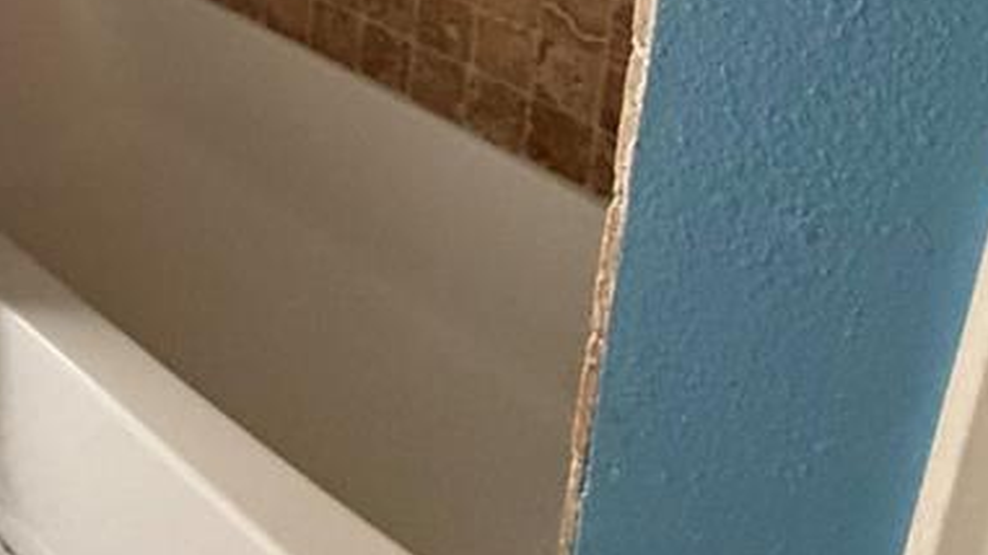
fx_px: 1257
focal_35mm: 48
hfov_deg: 41.0
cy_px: -228
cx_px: 189
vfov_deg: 21.6
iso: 640
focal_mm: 2.22
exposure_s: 1/60
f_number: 2.2
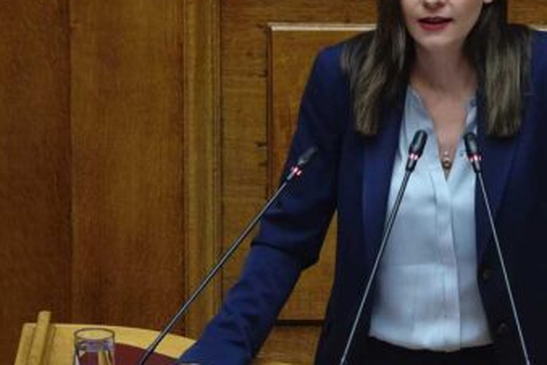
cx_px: 434
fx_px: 11486
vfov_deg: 1.8
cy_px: 195
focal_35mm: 756
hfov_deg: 2.7
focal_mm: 146.76
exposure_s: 1/200
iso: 1600
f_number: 4
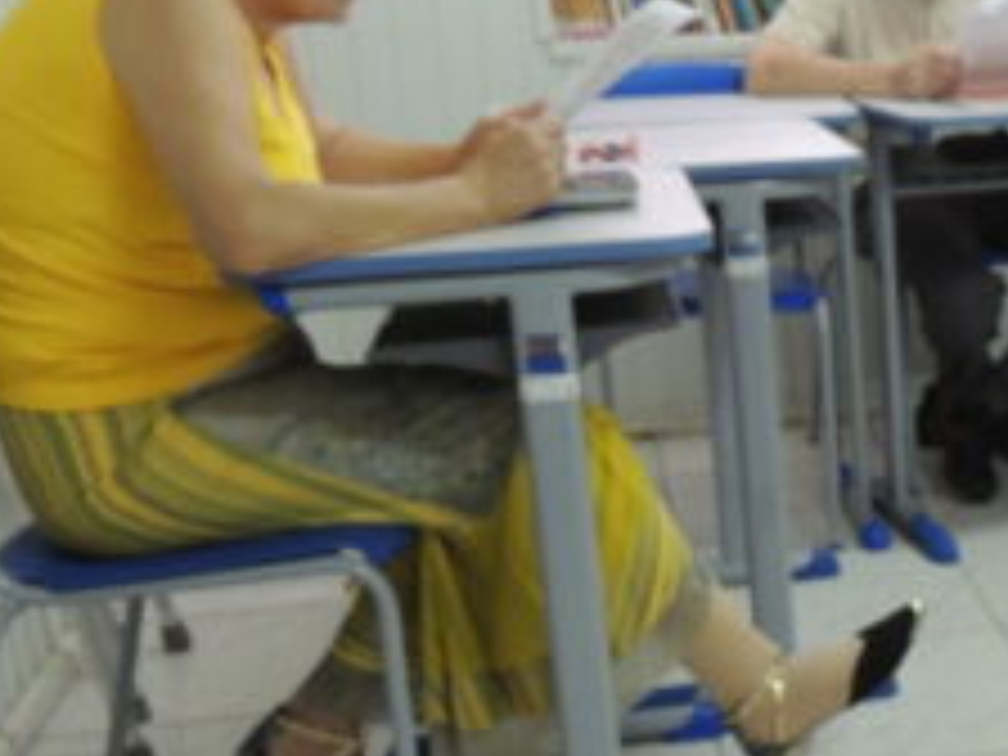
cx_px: 1143
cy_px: 490
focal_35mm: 65
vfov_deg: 22.5
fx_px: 1893
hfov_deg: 27.0
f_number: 3.1
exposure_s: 1/30
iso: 400
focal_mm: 4.9
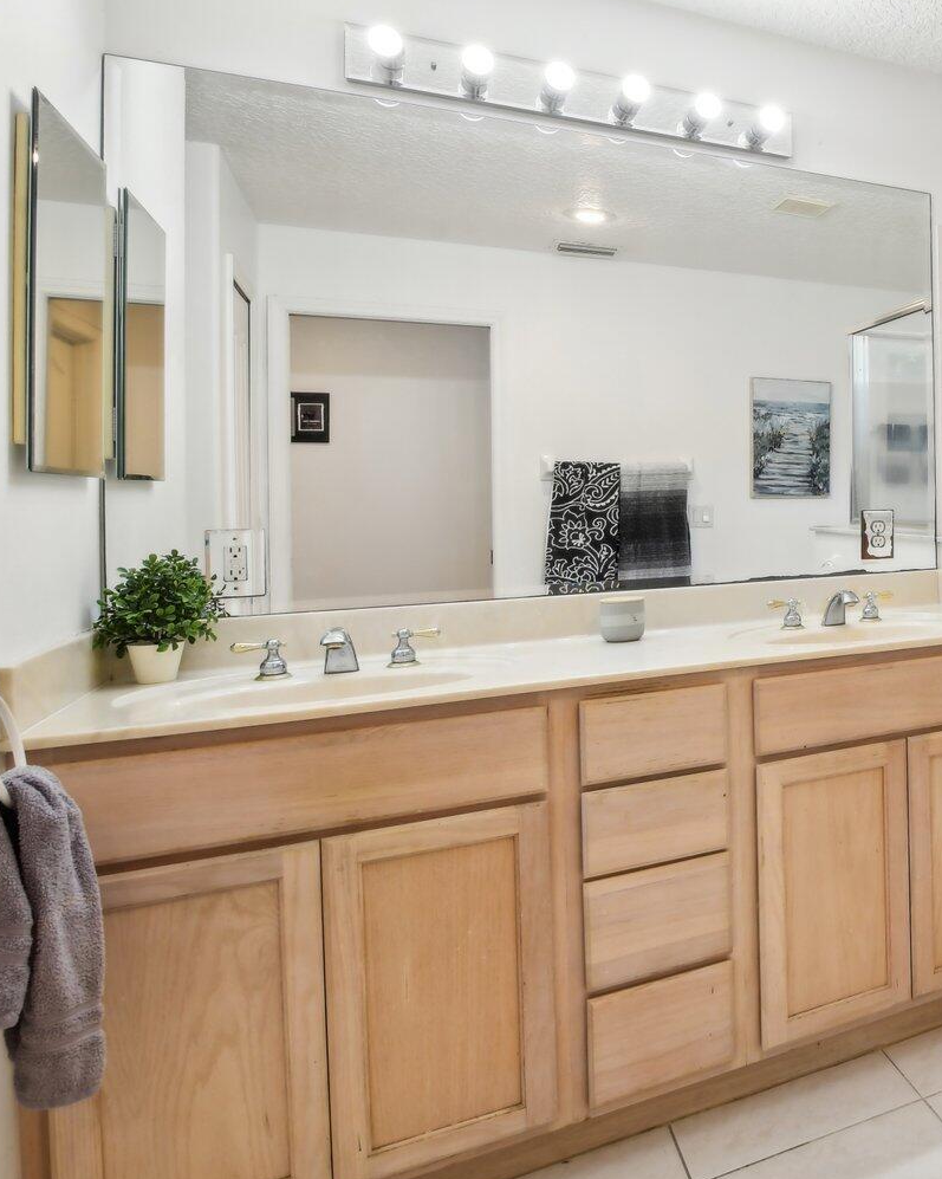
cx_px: 1100
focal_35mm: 27
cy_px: 504
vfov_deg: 63.8
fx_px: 941
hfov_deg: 39.9
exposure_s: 1/25
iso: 400
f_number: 8
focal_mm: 14
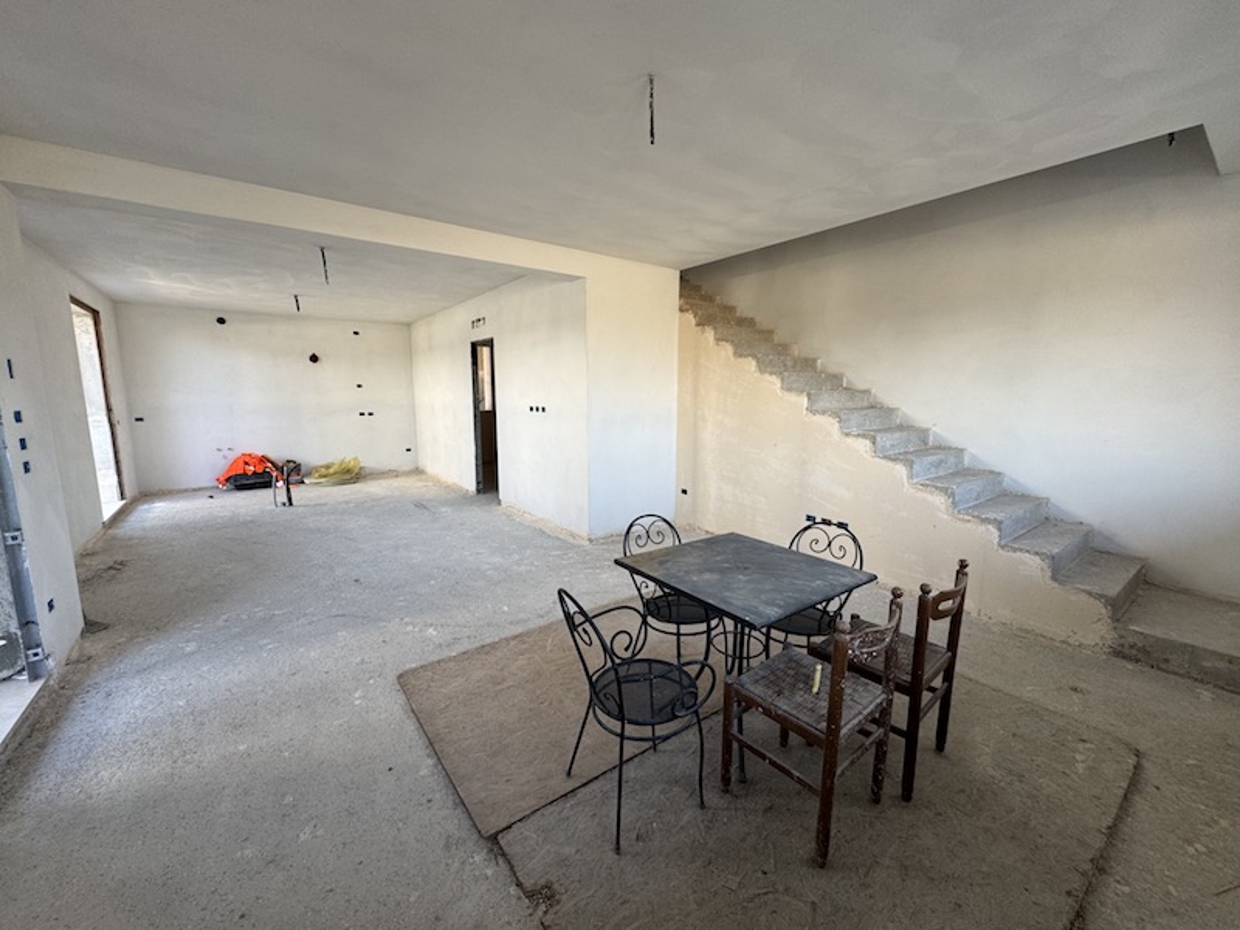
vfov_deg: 85.7
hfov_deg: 102.1
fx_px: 502
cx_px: 620
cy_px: 465
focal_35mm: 14
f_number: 2.2
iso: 64
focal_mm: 2.22
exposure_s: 1/99
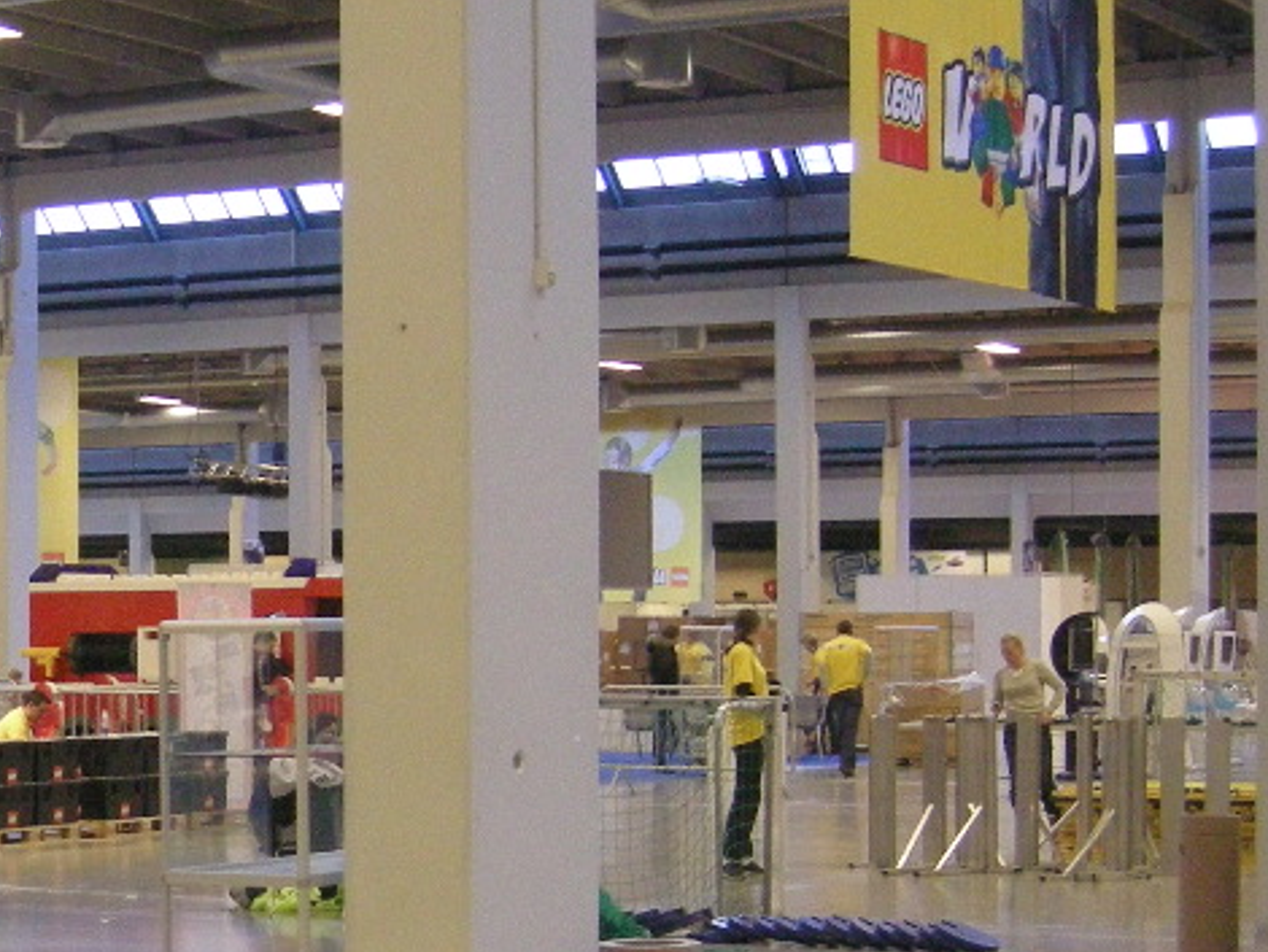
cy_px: 744
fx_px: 3592
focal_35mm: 98
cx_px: 40
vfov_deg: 15.0
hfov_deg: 19.5
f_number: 2.7
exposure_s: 1/25.2
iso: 400
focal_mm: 7.5
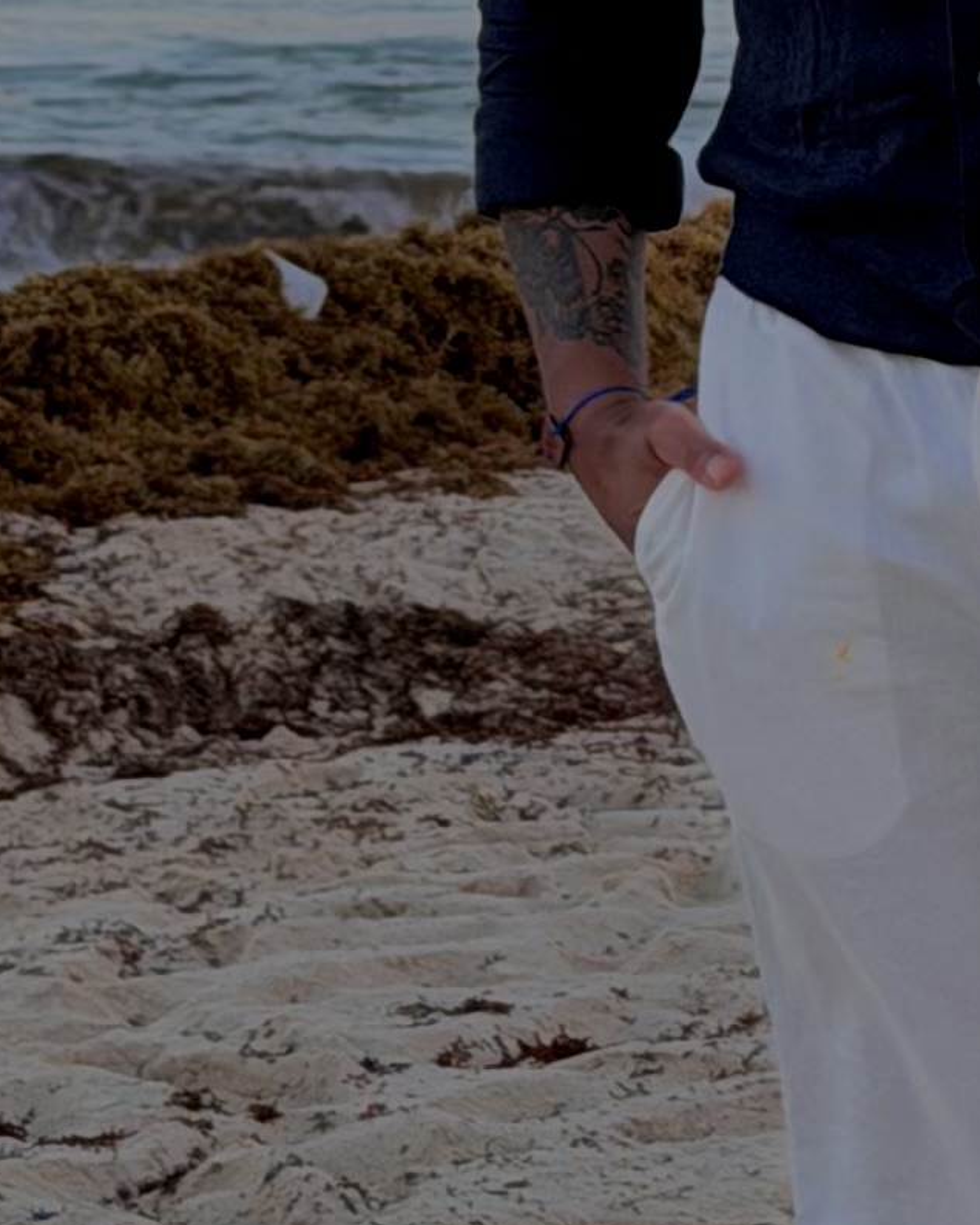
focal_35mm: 238
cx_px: 1088
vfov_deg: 8.0
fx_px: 8630
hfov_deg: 6.5
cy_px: -210
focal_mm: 6.76
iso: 64
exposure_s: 1/530
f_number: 1.78
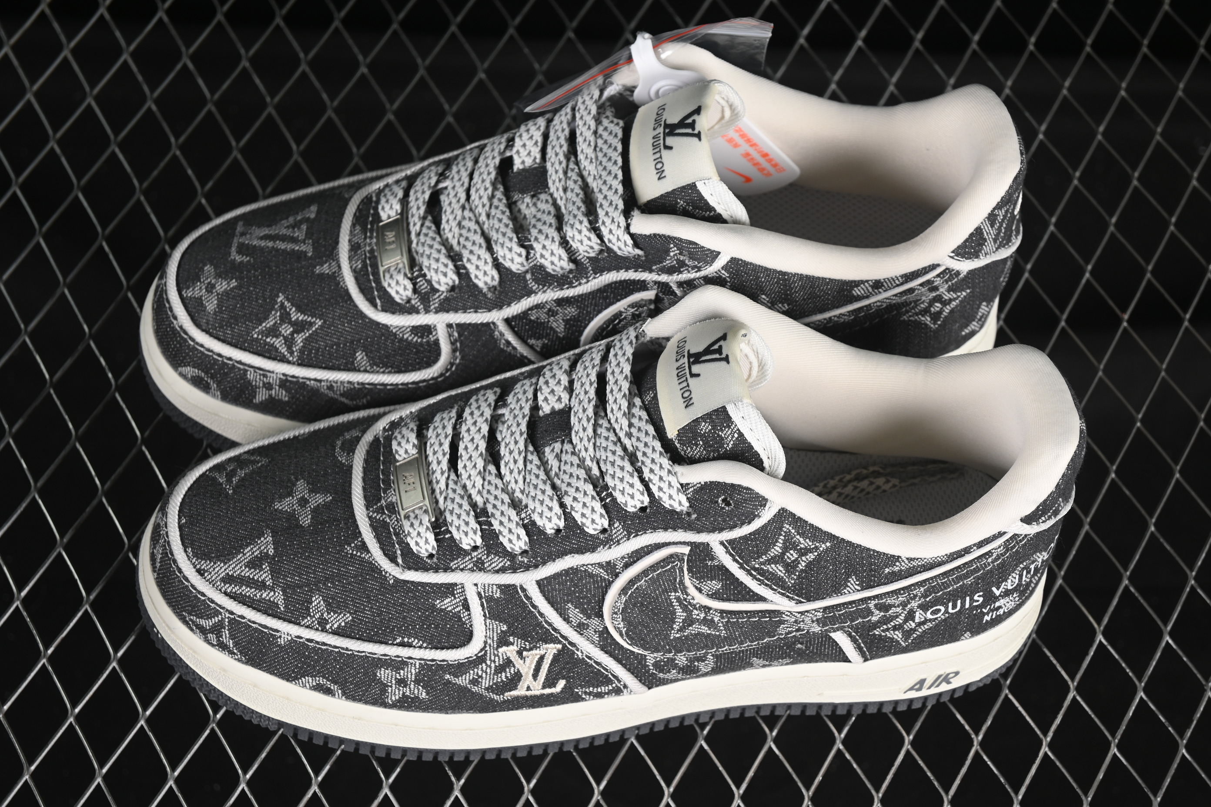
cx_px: 606
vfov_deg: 18.2
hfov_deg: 27.0
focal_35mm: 75
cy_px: 404
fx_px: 2523
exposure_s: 1/60
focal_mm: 50
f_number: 6.3
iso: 160
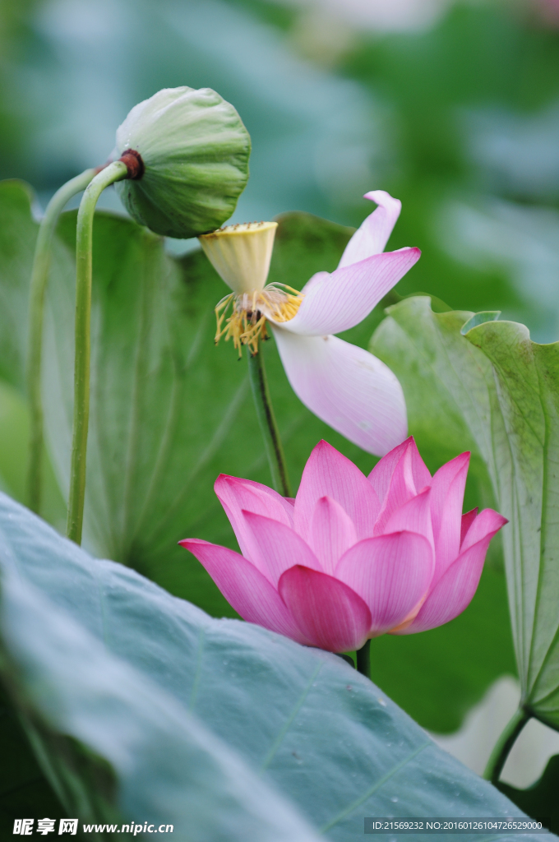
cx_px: 280
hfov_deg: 4.6
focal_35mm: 300
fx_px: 7006
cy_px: 421
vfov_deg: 6.9
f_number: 3.2
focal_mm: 200
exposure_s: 1/80
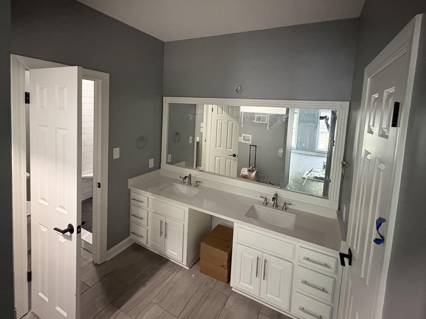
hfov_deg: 91.0
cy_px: 127
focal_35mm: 17
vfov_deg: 73.9
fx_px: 209
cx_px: 214
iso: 1000
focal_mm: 2.22
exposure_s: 1/30
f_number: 2.2
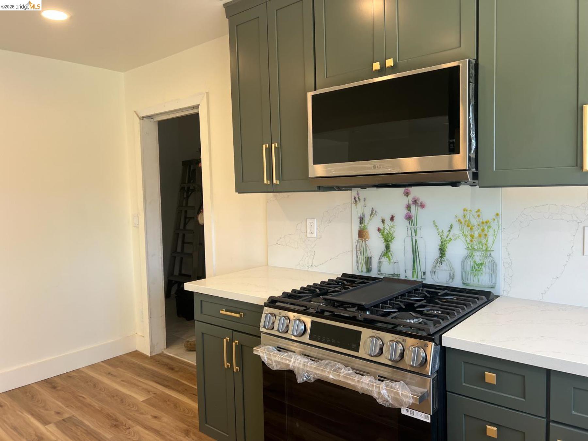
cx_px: 294
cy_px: 220
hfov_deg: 67.3
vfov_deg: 53.1
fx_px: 442
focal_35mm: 26
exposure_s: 1/121
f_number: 1.5
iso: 40
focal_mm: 5.7
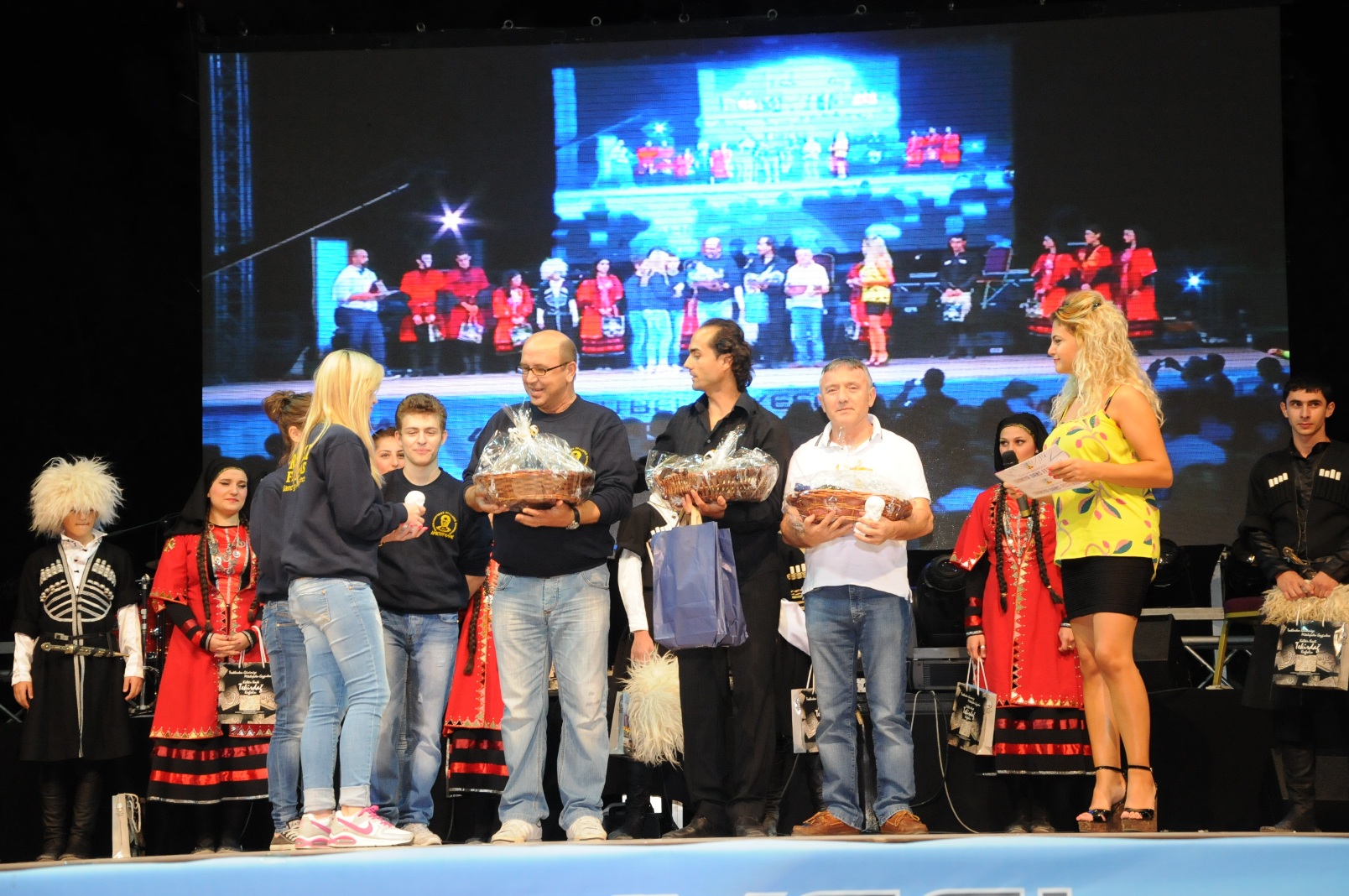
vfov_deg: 18.9
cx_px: 674
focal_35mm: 72
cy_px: 448
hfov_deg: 28.1
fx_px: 2695
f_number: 5.6
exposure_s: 1/60
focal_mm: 48
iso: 1250
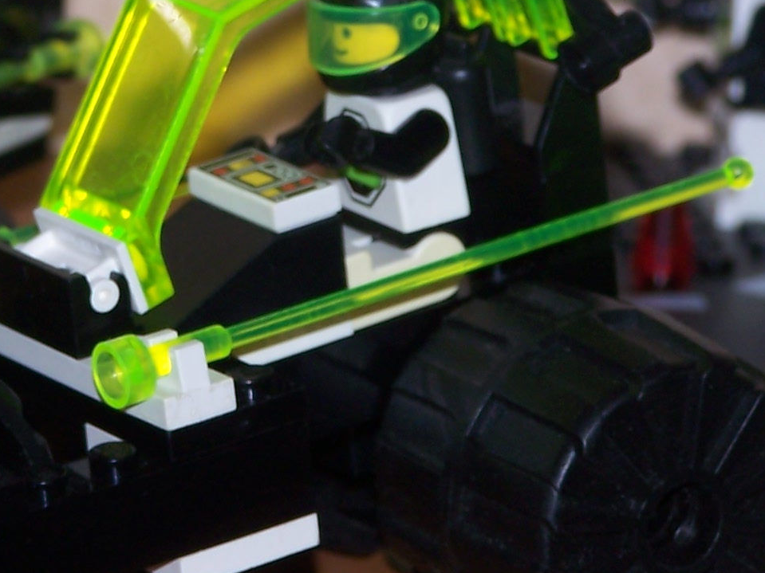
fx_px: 8441
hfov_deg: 5.2
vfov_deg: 3.9
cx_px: 61
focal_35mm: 382
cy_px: 7
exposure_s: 1/125
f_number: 3.2
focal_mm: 26.4
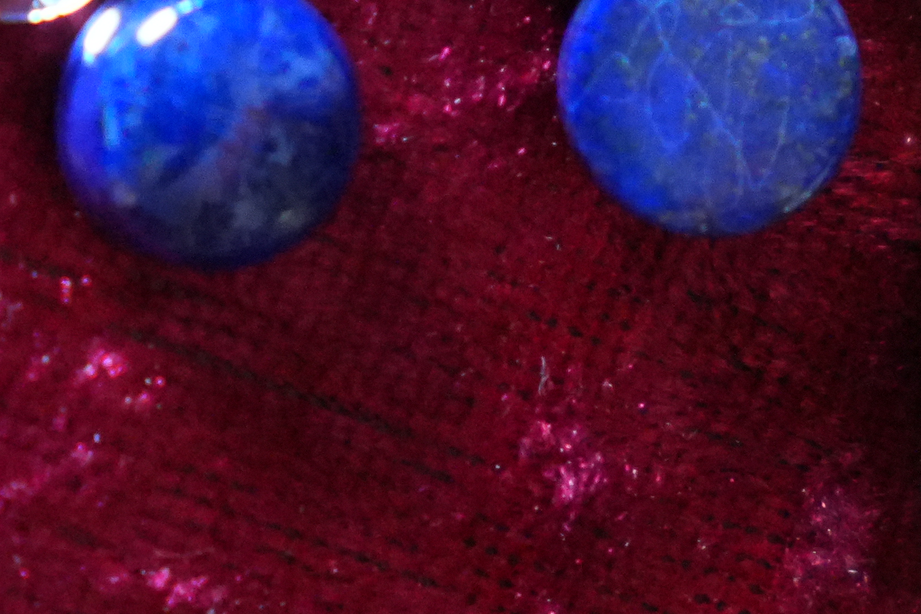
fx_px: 7265
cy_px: 3
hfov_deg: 7.3
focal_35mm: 284
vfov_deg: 4.8
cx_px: 546
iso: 6400
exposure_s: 1/100
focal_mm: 50
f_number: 2.8
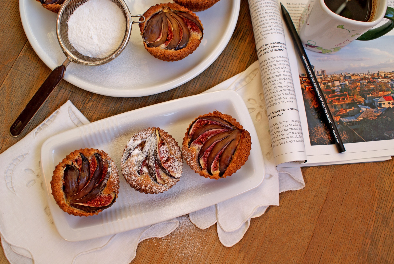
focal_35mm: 33
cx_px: 197
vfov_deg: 40.1
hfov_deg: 57.2
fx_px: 362
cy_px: 132
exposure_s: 1/60
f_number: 5.6
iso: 100
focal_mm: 22
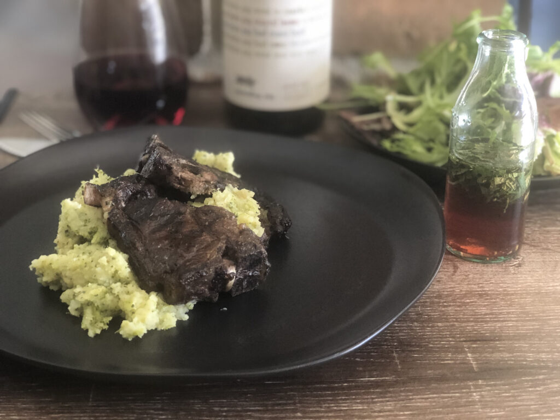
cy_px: 210
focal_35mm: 57
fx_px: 922
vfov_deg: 25.7
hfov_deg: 33.8
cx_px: 280
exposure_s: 1/30
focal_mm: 6.6
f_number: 2.8
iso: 250
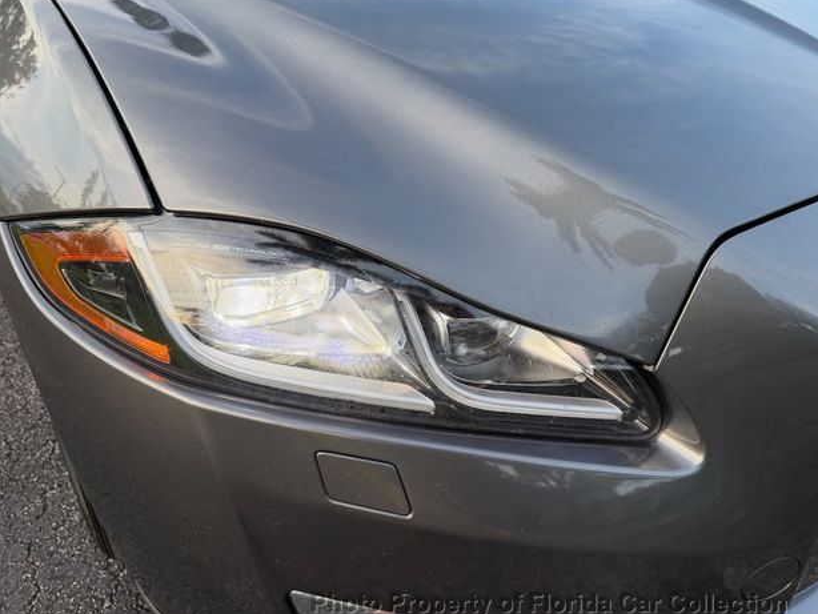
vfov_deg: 54.9
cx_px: 404
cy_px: 312
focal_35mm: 25
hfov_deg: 69.4
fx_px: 591
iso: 80
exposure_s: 1/174
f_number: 1.78
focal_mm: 6.76
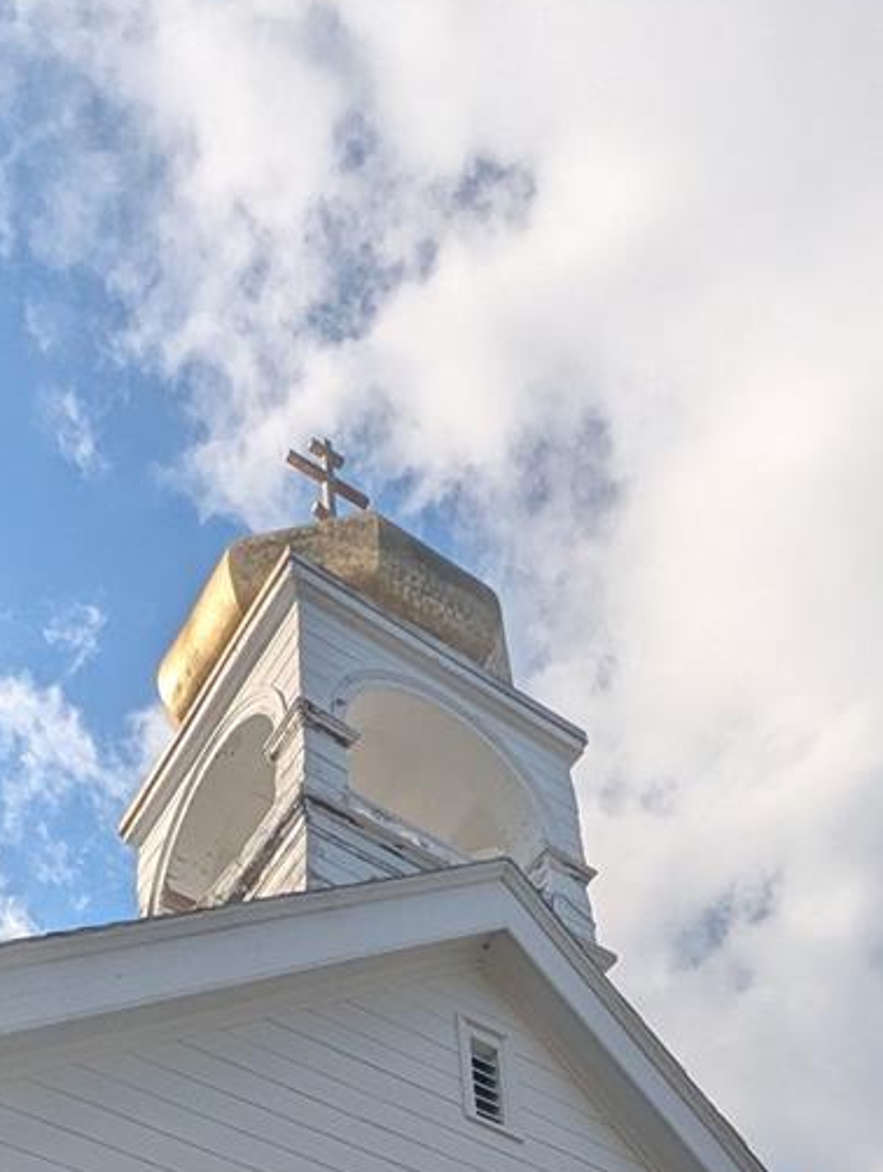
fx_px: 1662
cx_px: 482
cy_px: 1574
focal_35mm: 49
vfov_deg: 29.9
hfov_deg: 29.7
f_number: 2.2
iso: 50
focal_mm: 2.35
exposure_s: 1/2381
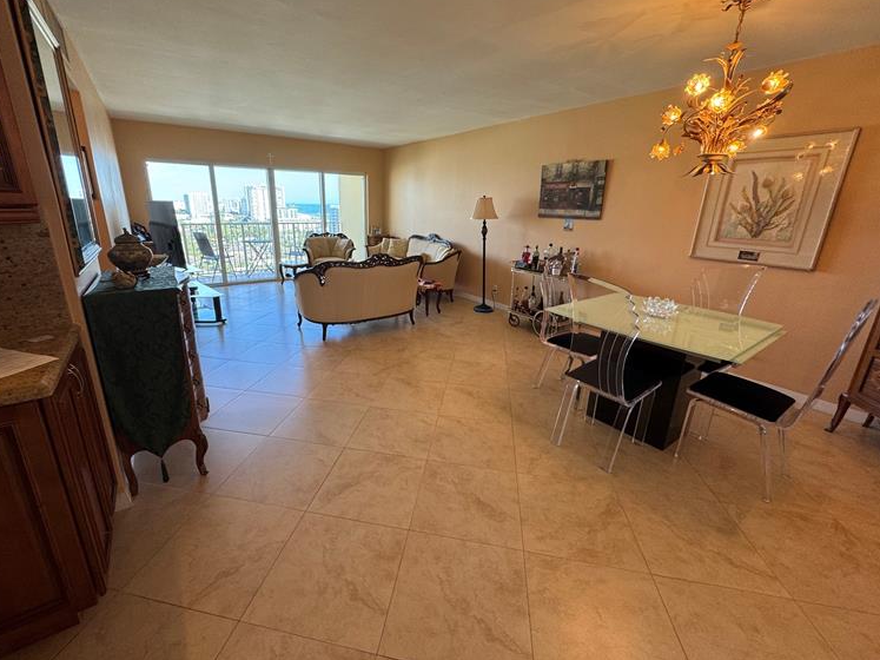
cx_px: 417
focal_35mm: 15
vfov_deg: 81.7
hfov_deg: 98.1
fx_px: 381
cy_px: 318
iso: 125
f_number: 2.2
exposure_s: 1/120
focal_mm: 2.22
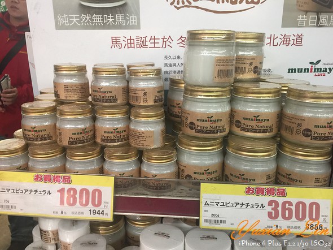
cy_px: 125
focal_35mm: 29
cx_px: 166
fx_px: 279
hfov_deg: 61.7
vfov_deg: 48.2
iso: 32
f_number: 2.2
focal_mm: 4.15
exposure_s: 1/30
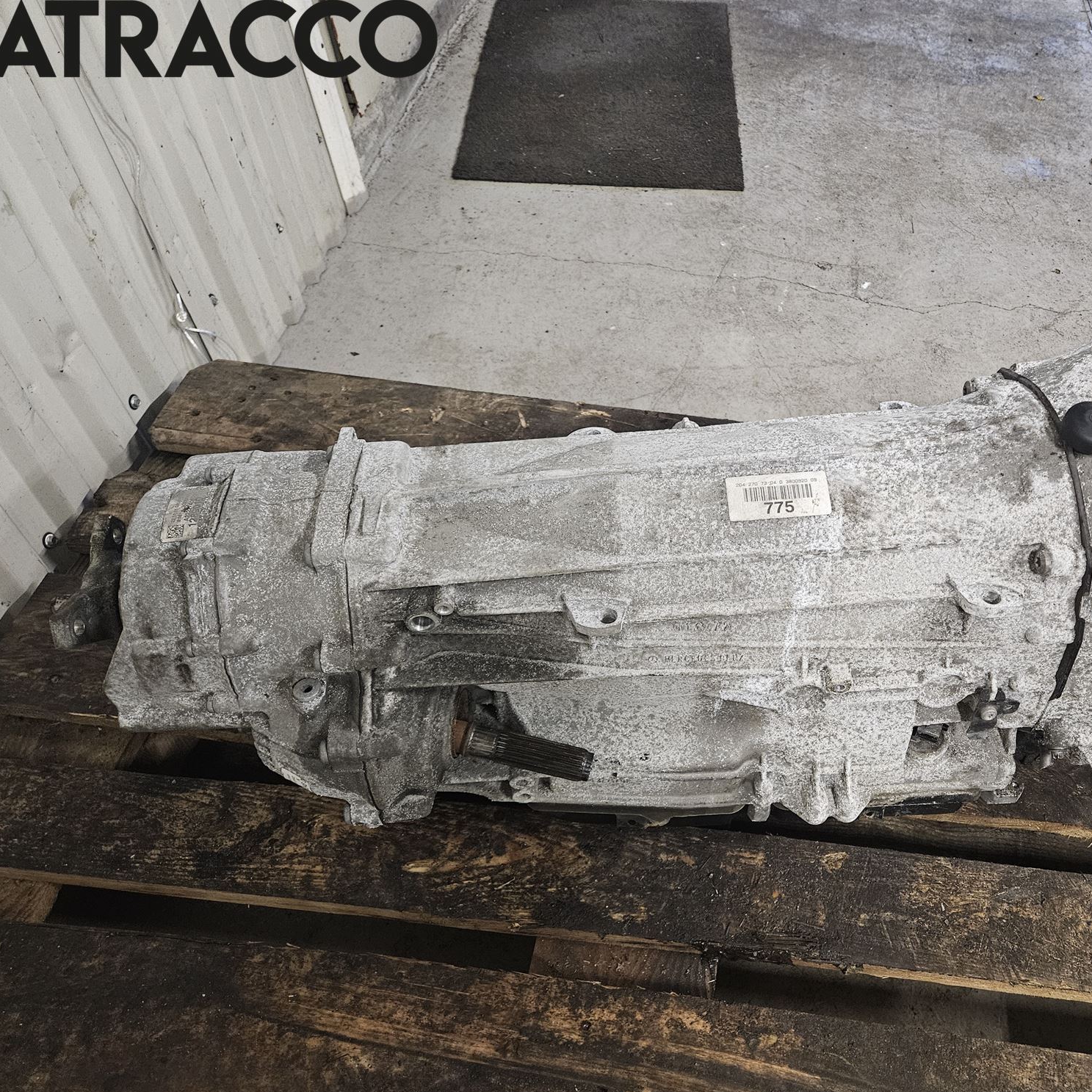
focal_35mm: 28
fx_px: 999
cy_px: 563
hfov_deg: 56.0
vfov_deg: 57.3
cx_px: 738
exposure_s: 1/50
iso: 500
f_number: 1.8
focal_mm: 5.4
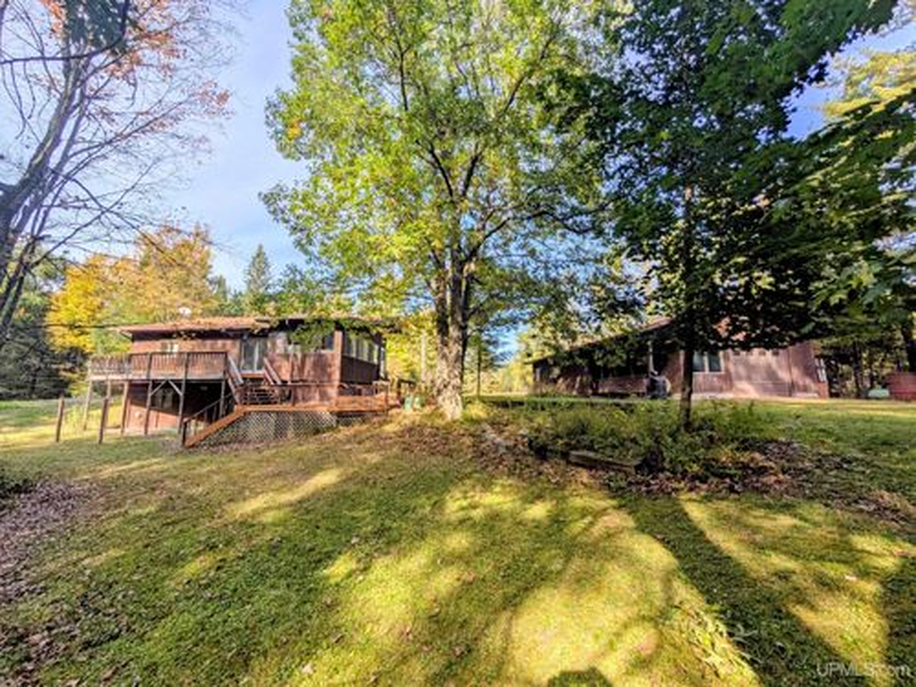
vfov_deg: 94.5
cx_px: 458
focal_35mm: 12
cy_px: 344
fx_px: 318
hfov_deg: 110.5
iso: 56
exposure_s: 1/1362
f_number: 1.7
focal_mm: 2.02
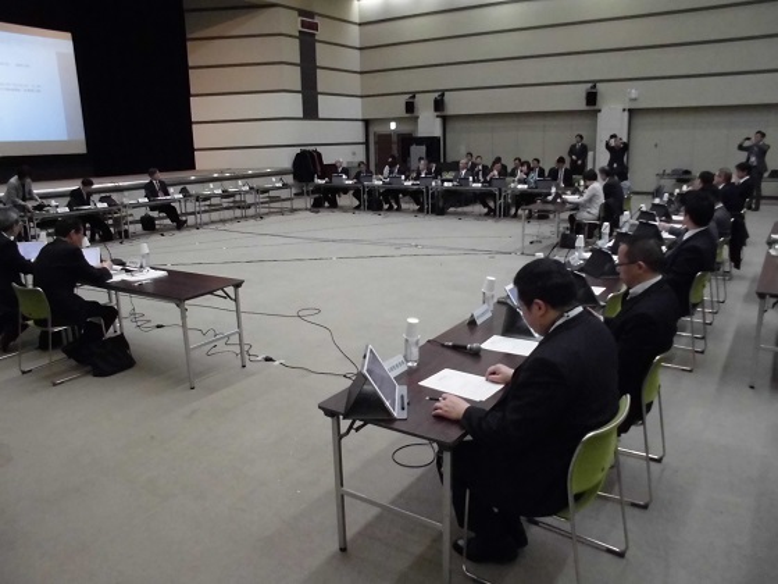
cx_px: 389
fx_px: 584
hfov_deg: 67.3
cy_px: 292
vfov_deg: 53.1
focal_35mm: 26
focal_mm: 4.6
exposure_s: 1/40
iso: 800
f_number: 3.5
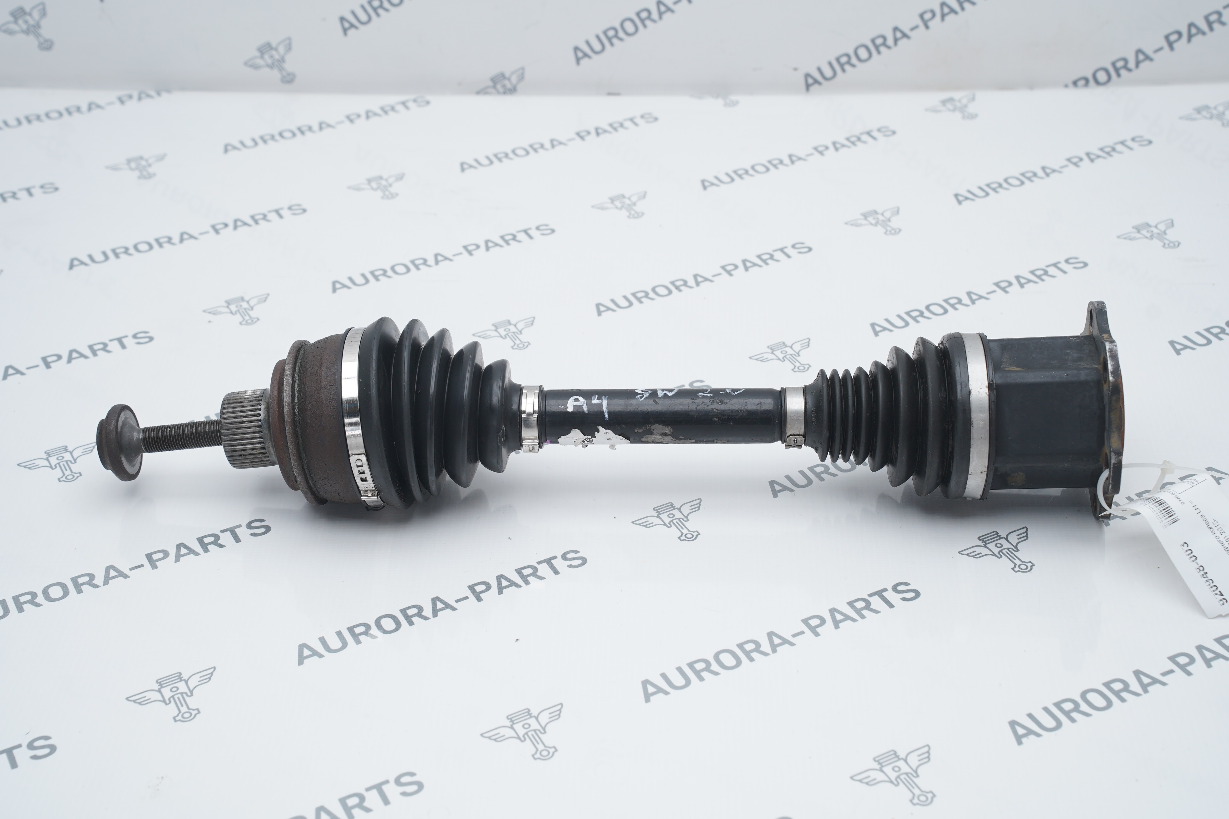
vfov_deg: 24.2
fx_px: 1912
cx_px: 614
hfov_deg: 35.6
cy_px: 410
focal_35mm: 56
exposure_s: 1/160
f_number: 6.3
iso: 500
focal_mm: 56
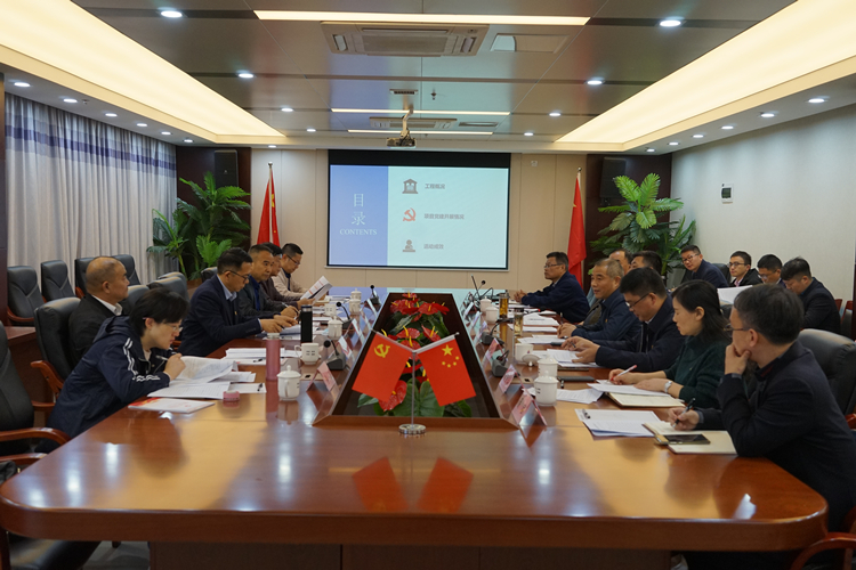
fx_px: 903
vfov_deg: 35.1
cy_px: 285
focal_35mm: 38
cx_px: 428
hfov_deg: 50.7
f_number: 5
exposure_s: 1/160
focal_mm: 38
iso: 1000
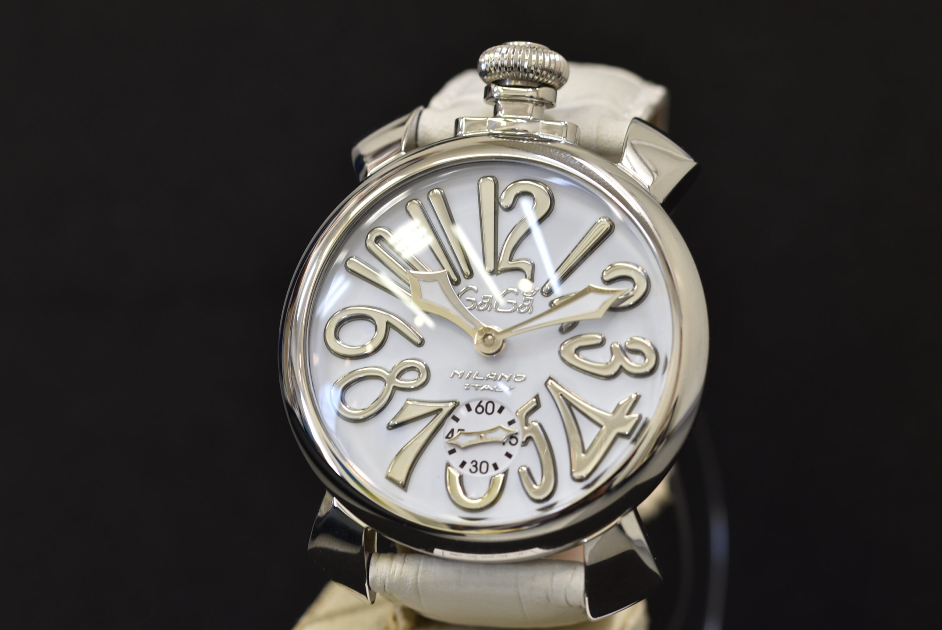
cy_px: 315
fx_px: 3535
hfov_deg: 15.2
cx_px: 471
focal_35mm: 135
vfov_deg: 10.2
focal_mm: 90
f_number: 6.3
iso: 100
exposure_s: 1/15
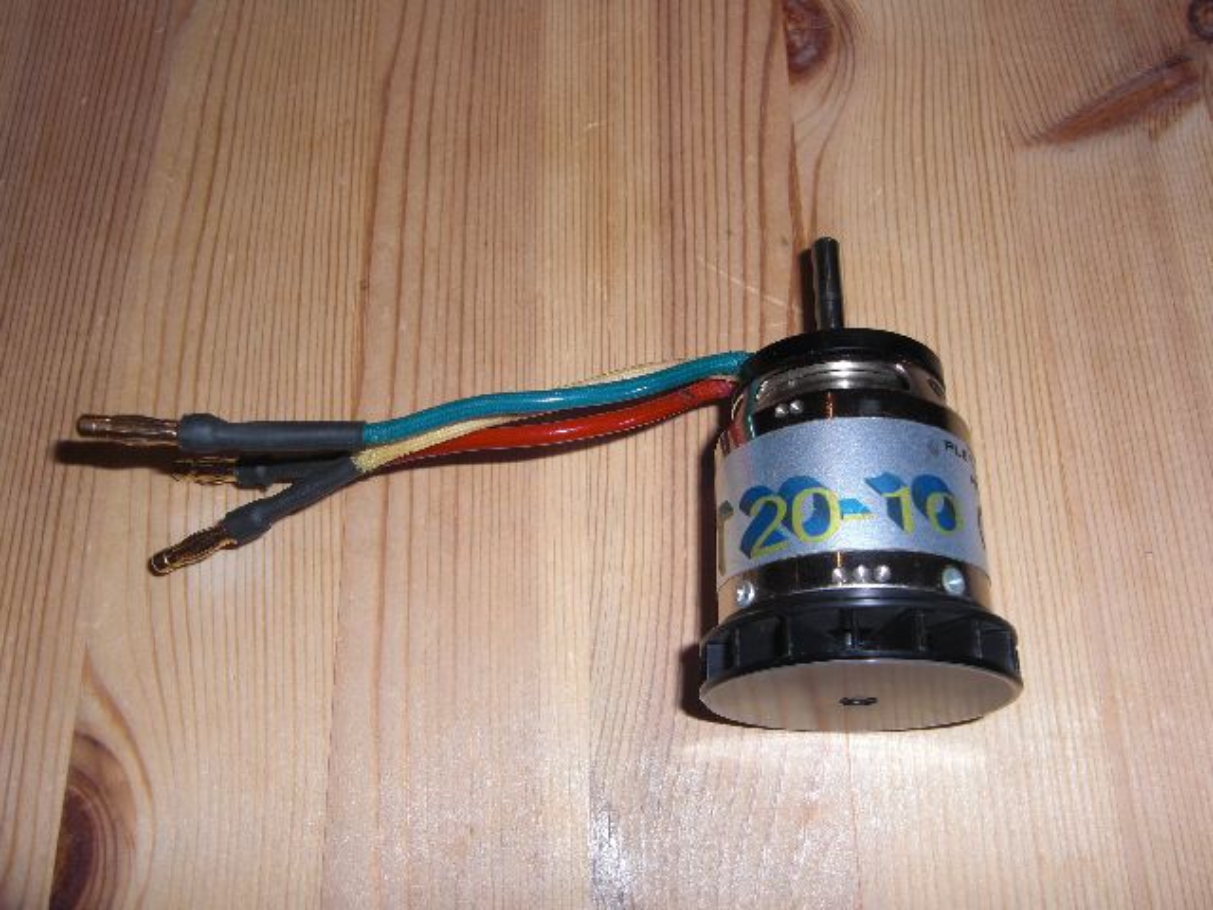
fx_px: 1156
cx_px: 606
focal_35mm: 33
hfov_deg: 55.4
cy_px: 455
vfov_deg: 42.9
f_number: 2.7
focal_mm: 5.8
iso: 50
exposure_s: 1/60
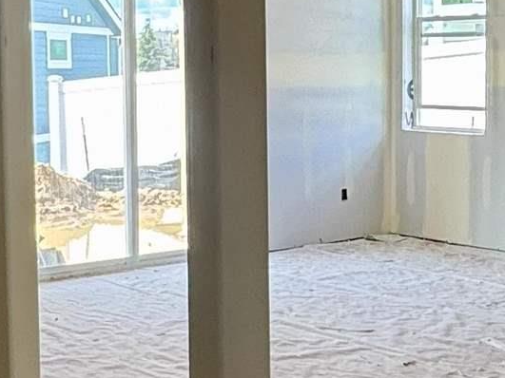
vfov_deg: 18.2
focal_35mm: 81
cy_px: 155
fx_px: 1181
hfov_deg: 23.5
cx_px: 446
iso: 50
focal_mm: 2.22
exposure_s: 1/99
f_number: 2.2
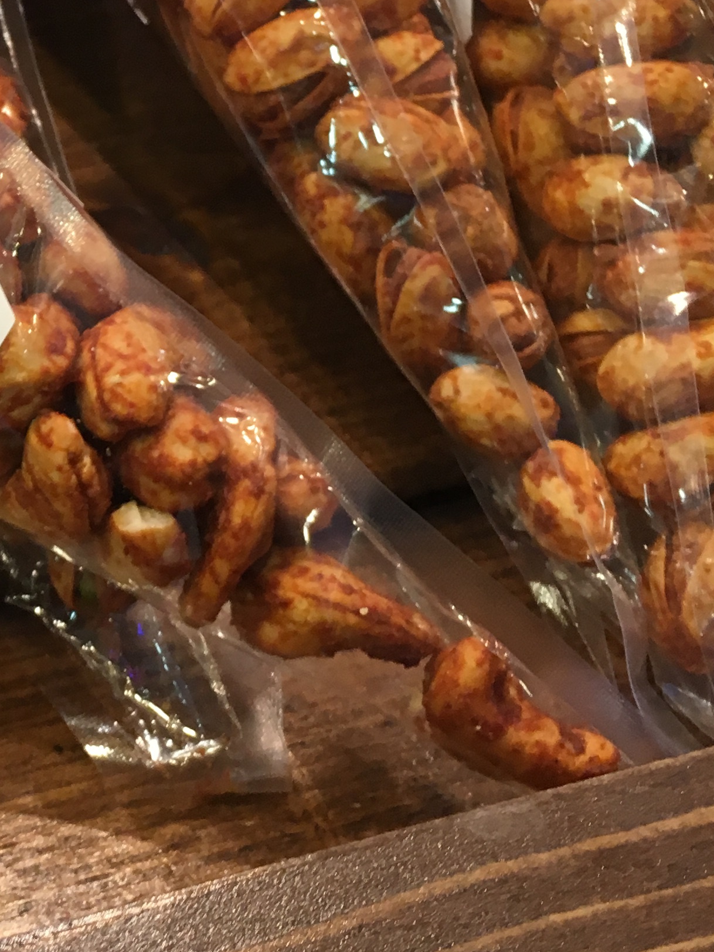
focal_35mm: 72
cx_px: -164
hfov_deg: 19.2
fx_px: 1980
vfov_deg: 26.8
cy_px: 287
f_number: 2.2
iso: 64
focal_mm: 4.15
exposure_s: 1/30
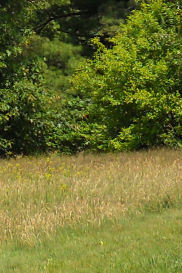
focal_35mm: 189
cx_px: -160
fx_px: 1432
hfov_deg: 7.1
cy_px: -96
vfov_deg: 10.6
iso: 80
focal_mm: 5
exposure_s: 1/320
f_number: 5.4
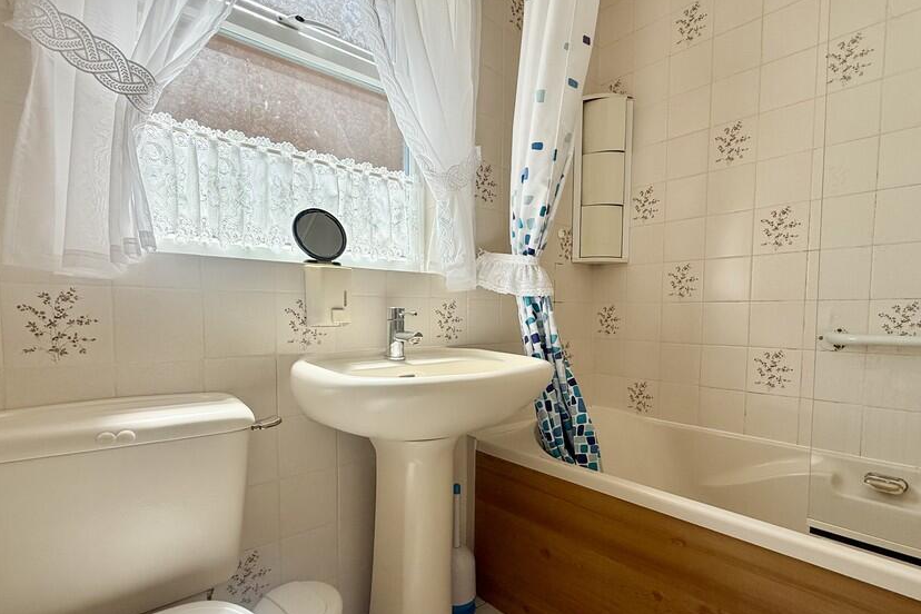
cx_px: 476
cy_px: 343
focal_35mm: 18
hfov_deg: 90.0
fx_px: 460
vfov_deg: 67.2
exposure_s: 1/281
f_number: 2.2
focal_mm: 2.22
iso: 64
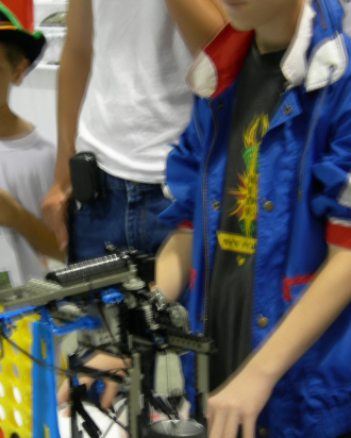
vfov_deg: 19.2
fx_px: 1298
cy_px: 237
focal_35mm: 100
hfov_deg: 15.4
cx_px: 145
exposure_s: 1/4.9
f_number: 3.5
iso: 64
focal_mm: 13.7
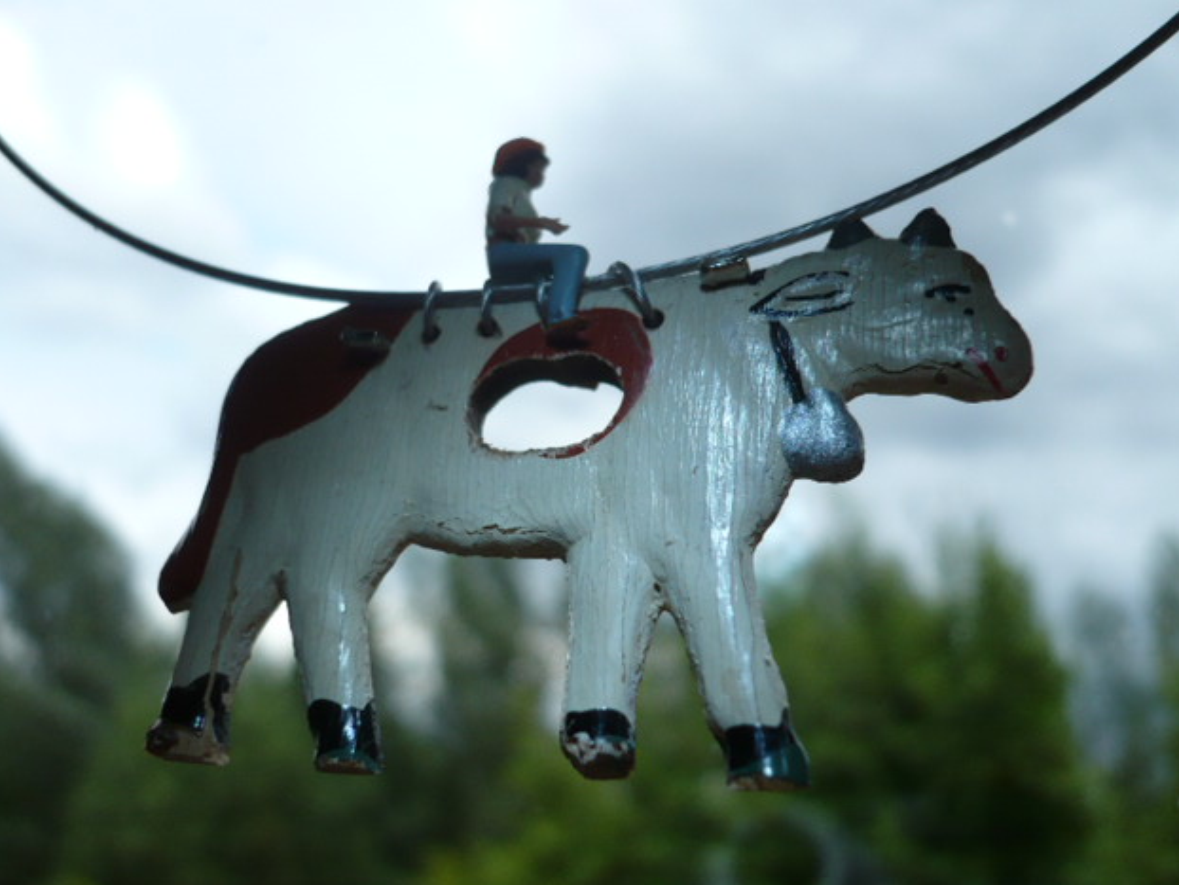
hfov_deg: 51.3
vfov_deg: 39.7
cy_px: 438
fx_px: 1227
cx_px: 599
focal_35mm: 36
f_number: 2.8
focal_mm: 5.8
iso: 100
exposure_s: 1/400
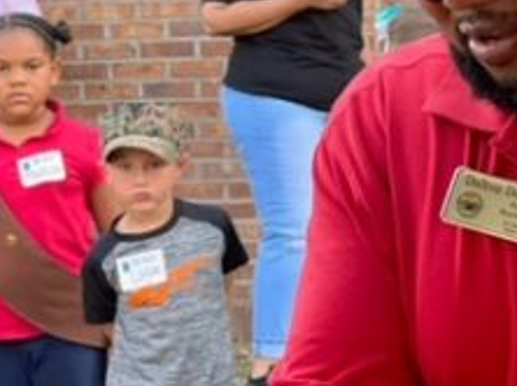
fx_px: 2581
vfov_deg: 8.6
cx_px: 2
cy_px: 205
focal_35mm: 173
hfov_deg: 11.3
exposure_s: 1/121
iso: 80
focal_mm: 7.5
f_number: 2.2
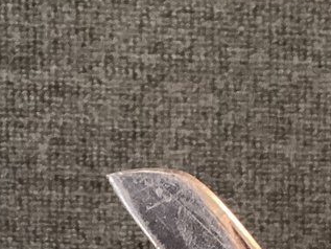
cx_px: 161
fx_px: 1416
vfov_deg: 9.8
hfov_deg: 13.3
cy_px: 365
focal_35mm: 148
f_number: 2.4
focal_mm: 3.3
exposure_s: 1/50
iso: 400
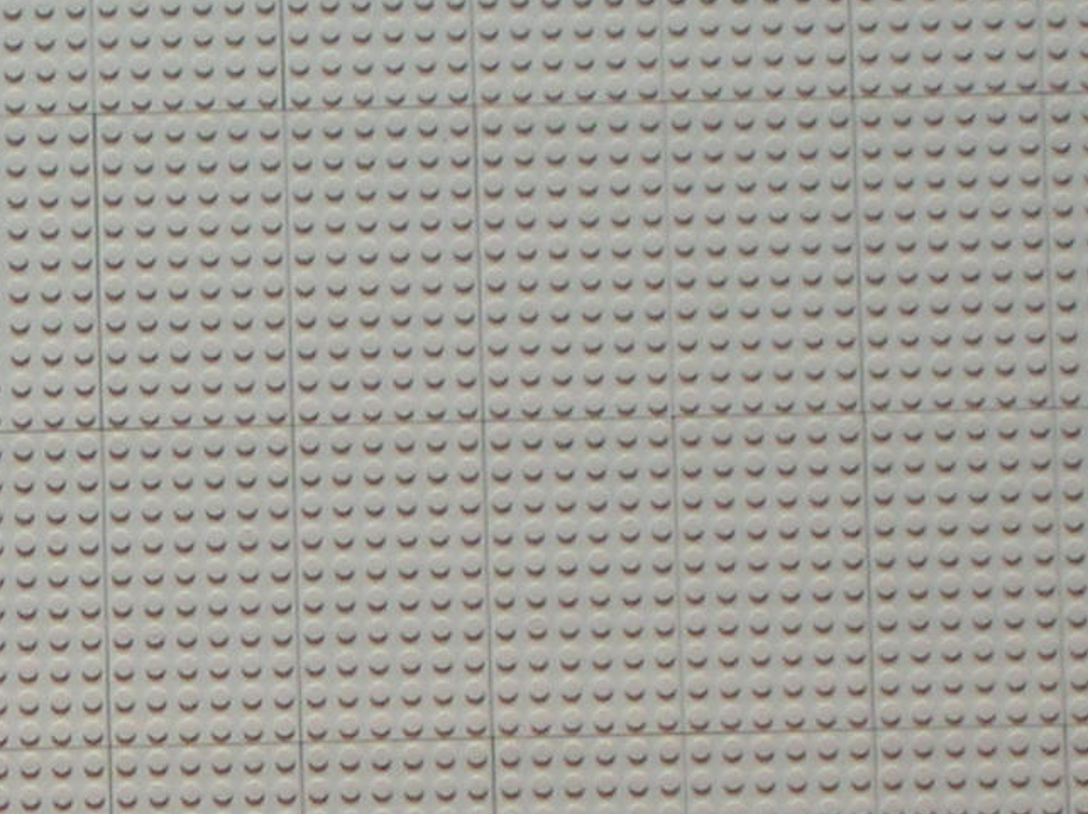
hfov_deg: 6.7
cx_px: -173
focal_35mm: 292
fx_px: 9169
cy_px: 398
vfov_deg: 5.1
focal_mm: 13.6
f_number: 4.3
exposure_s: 1/4.4
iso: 100
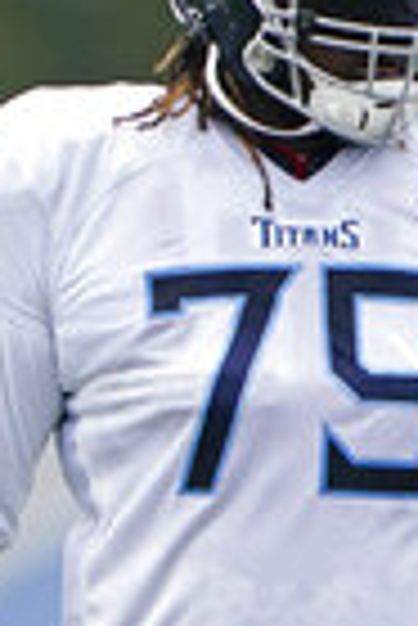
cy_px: 802
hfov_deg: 0.5
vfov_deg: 0.7
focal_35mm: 2943
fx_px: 51126
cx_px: 308
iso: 1250
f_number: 5.6
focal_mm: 800
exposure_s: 1/2500
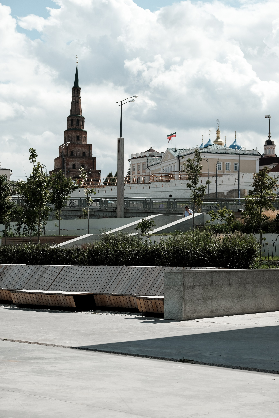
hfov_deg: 18.2
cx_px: 140
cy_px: 209
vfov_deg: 27.0
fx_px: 872
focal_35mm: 75
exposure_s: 1/1600
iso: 200
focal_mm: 50
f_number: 5
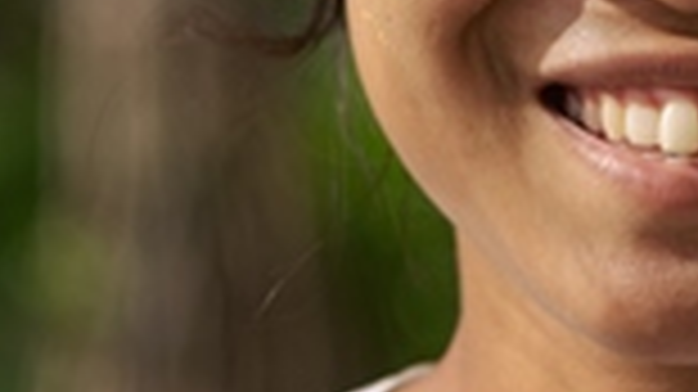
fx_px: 7436
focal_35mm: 402
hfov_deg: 5.4
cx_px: 81
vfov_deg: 3.0
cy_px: -47
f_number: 2.8
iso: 100
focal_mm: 70
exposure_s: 1/1600
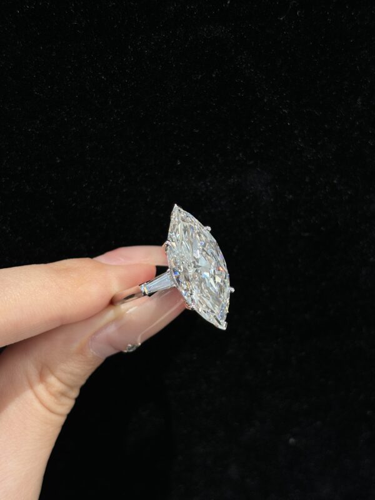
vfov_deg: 36.8
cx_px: 188
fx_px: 751
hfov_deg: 28.0
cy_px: 250
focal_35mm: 52
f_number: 1.6
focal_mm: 5.96
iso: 25
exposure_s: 1/100
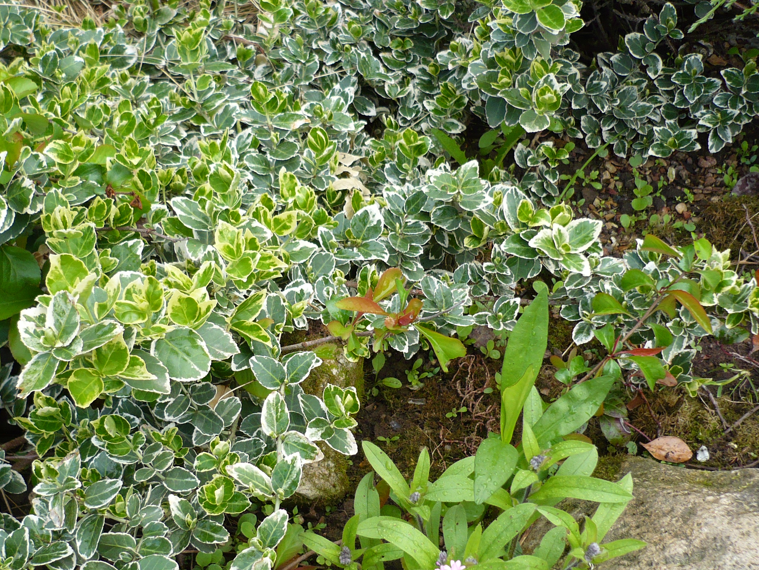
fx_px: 1096
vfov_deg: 29.0
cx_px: 346
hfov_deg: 38.2
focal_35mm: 50
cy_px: 344
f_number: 2.8
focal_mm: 5.8
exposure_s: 1/160
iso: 100
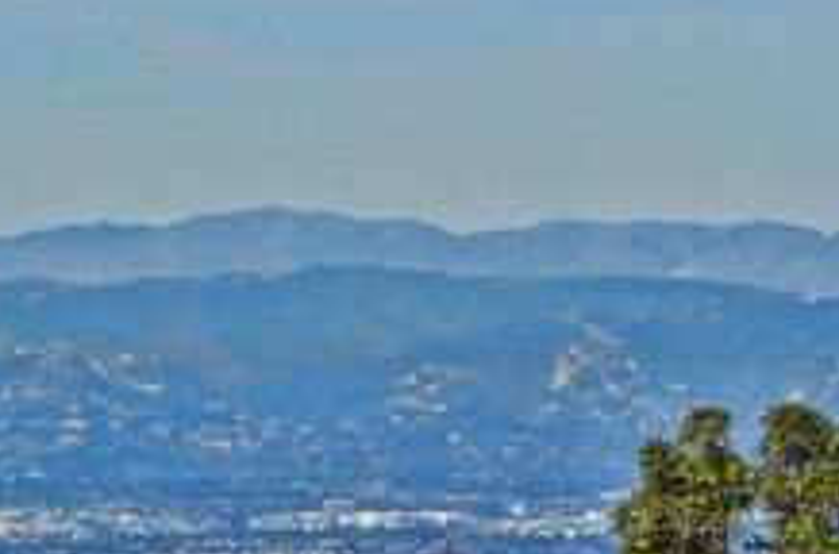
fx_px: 15384
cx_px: 662
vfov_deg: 2.1
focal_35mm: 662
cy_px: 340
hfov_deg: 3.1
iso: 200
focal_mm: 150
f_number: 14
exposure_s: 1/800
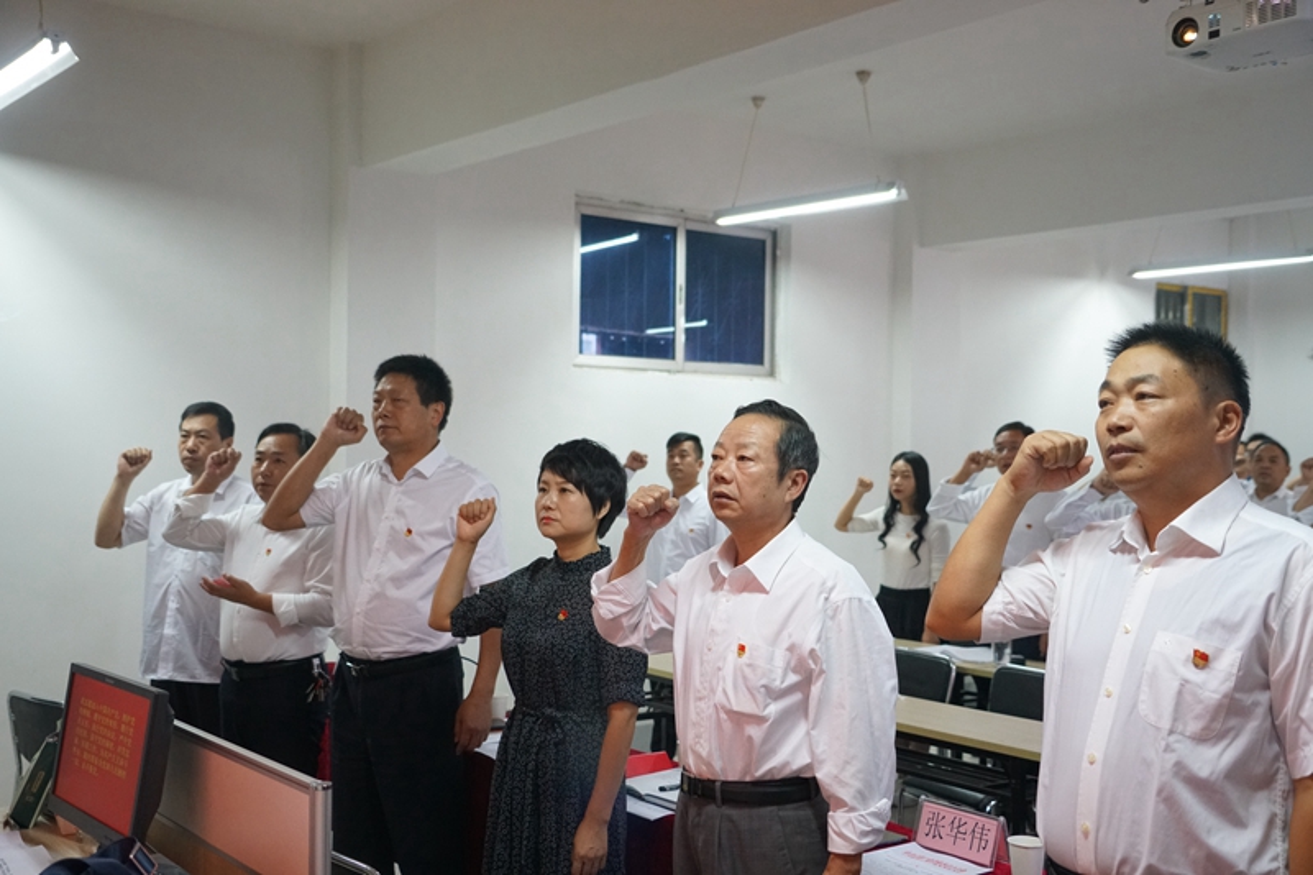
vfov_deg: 36.9
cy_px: 438
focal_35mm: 36
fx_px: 1313
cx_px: 656
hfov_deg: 53.1
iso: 4000
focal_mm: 36
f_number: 4
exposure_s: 1/160
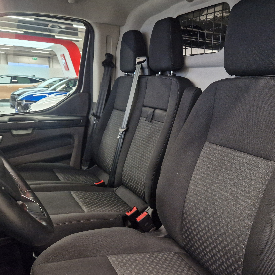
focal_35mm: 31
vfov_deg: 52.5
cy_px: 141
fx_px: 279
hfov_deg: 51.7
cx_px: 179
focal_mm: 5.4
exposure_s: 1/100
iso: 800
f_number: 1.8
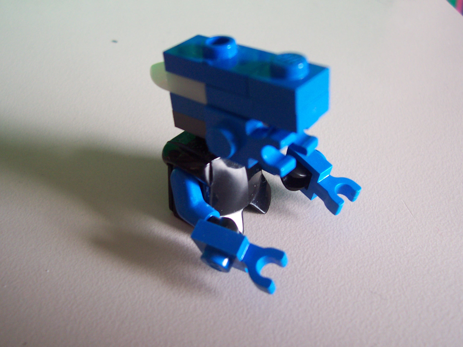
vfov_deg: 38.7
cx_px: 232
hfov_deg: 50.1
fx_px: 495
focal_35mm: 37
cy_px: 174
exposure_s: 1/30
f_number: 2.8
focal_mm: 5.6
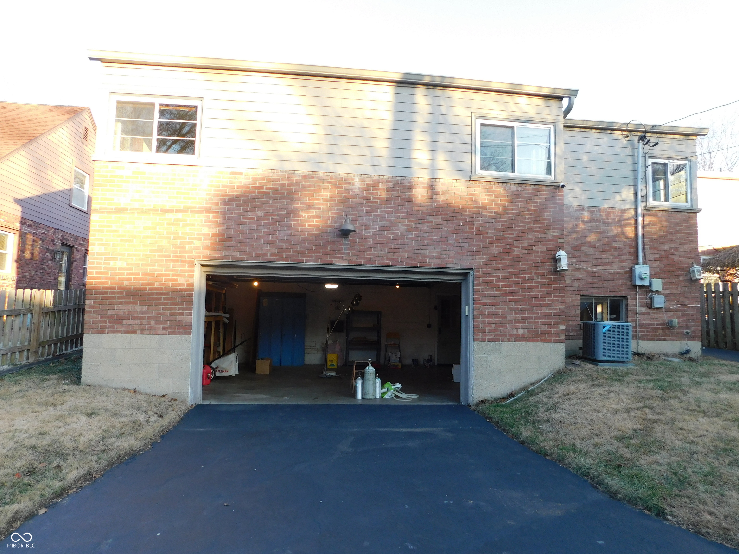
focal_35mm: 23
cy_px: 277
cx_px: 370
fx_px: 491
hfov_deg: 73.9
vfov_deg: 58.9
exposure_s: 1/125
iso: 125
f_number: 3
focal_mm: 4
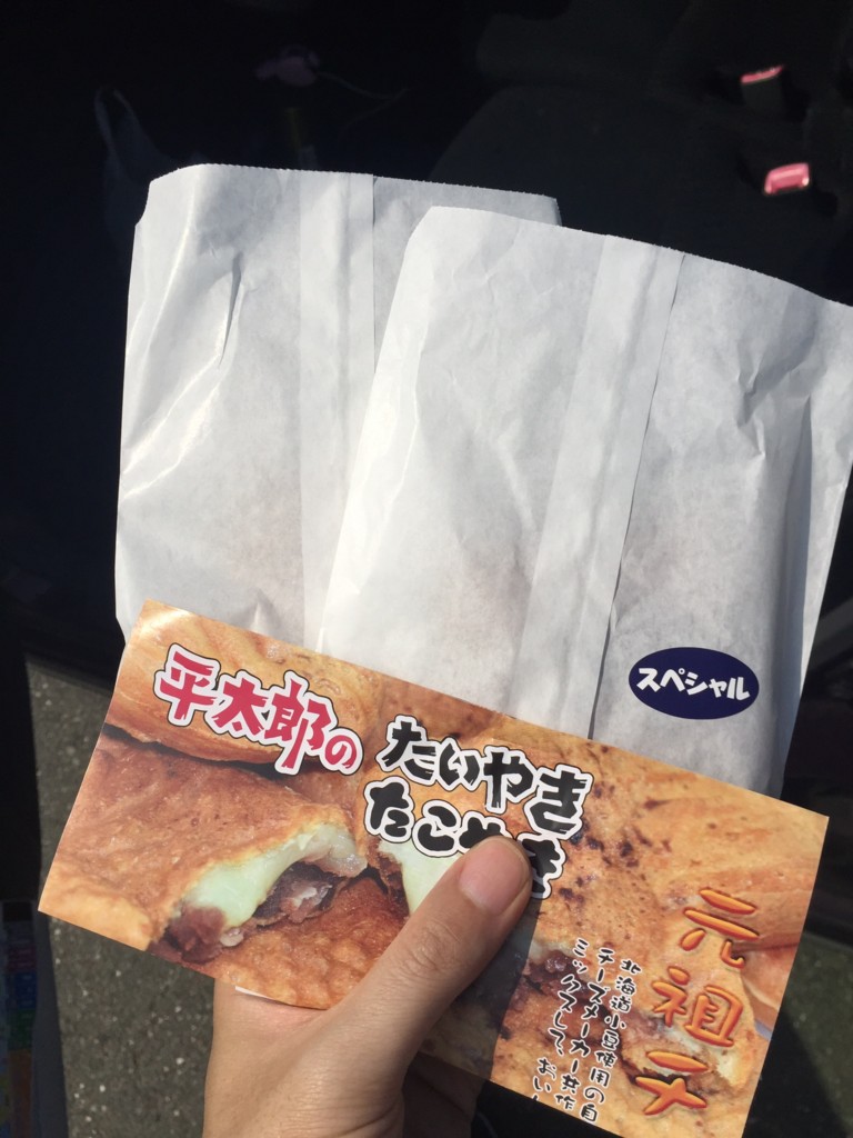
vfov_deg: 61.7
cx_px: 426
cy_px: 569
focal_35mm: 29
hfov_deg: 48.2
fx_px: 953
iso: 32
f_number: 2.2
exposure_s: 1/5650
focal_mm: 4.15
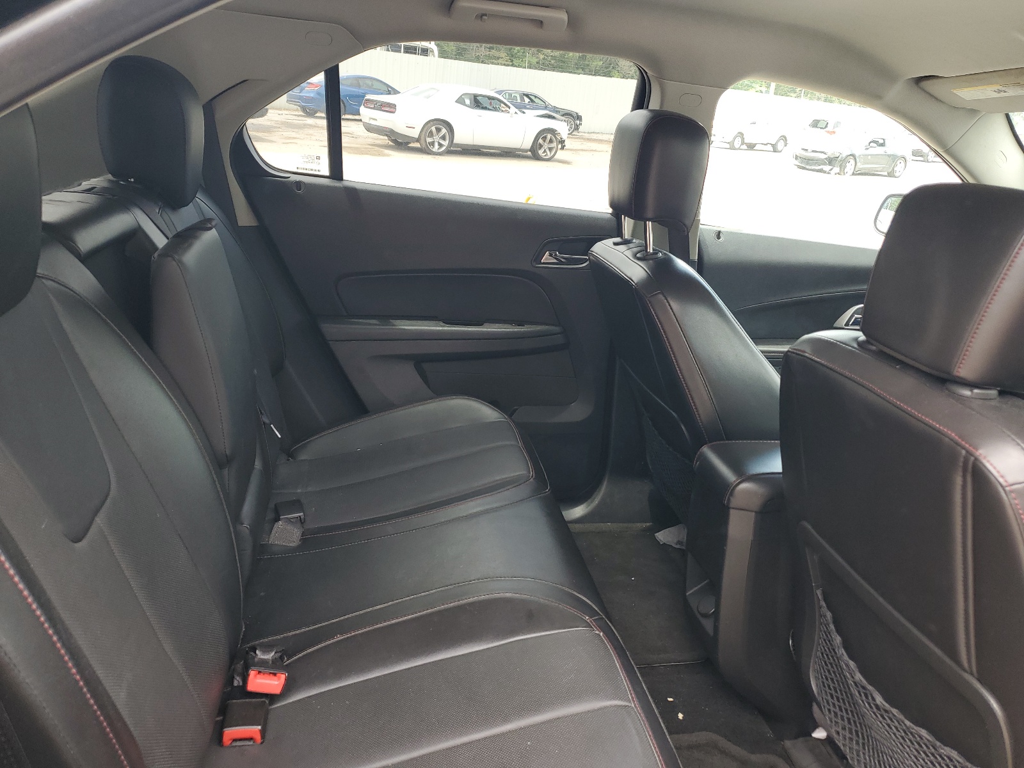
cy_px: 384
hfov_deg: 67.3
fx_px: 769
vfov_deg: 53.1
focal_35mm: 26
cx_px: 512
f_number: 1.5
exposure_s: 1/179
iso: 50
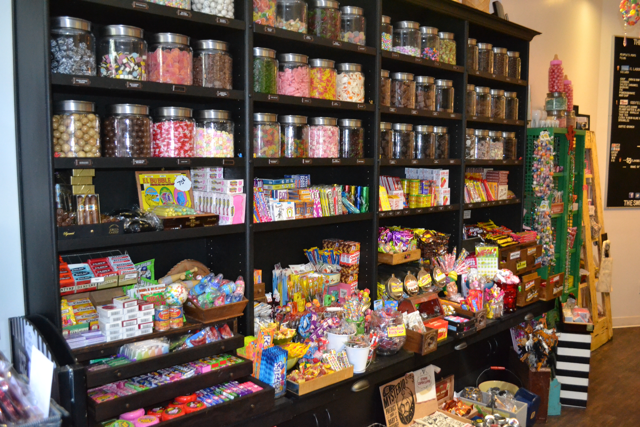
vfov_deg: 43.6
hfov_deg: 61.9
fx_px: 533
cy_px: 214
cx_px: 320
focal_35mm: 30
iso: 3200
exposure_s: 1/60
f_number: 3.8
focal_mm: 20
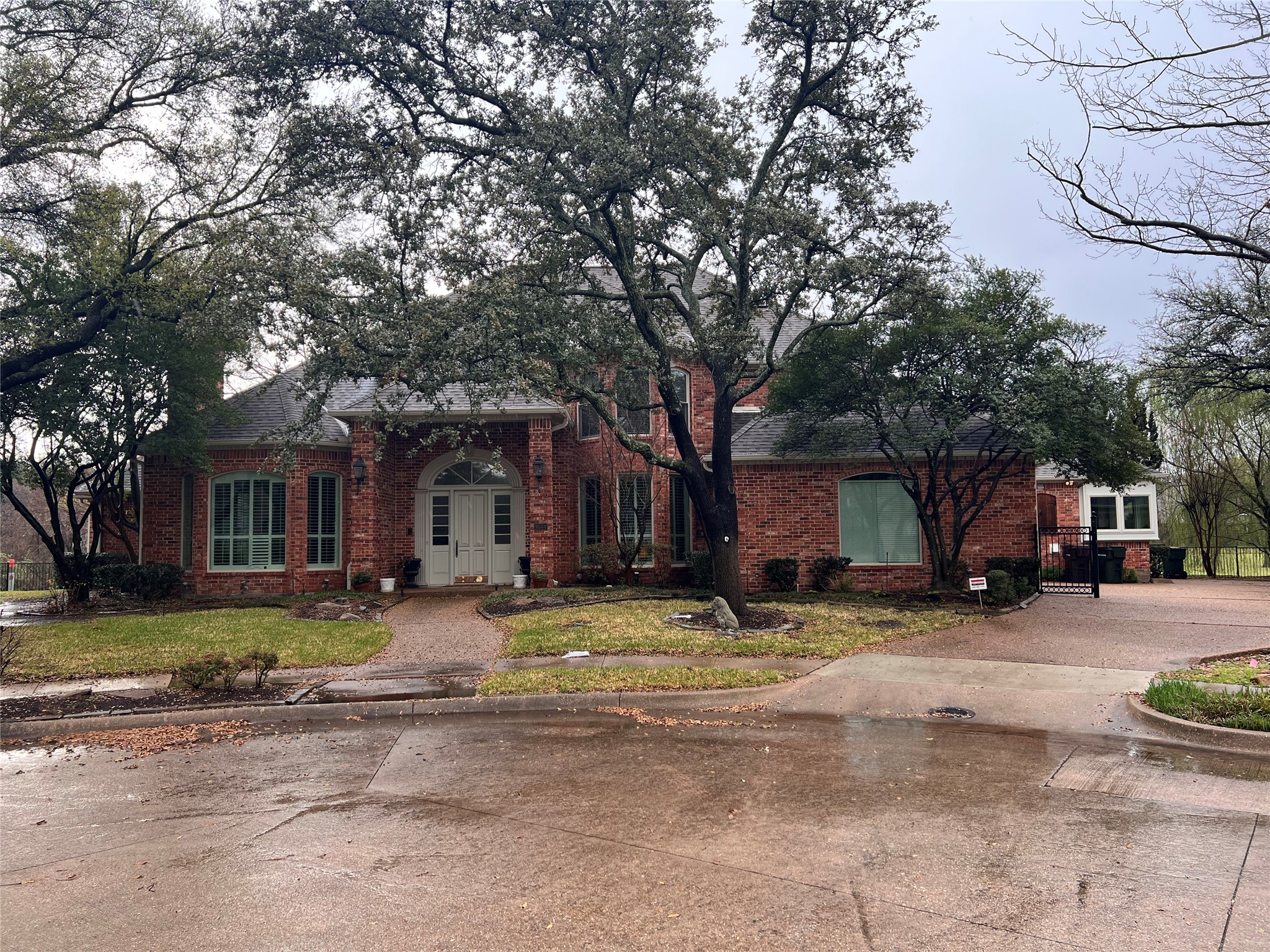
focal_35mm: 26
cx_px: 635
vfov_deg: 53.1
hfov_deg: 67.3
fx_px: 954
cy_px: 476
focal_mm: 5.7
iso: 50
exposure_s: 1/384
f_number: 1.5
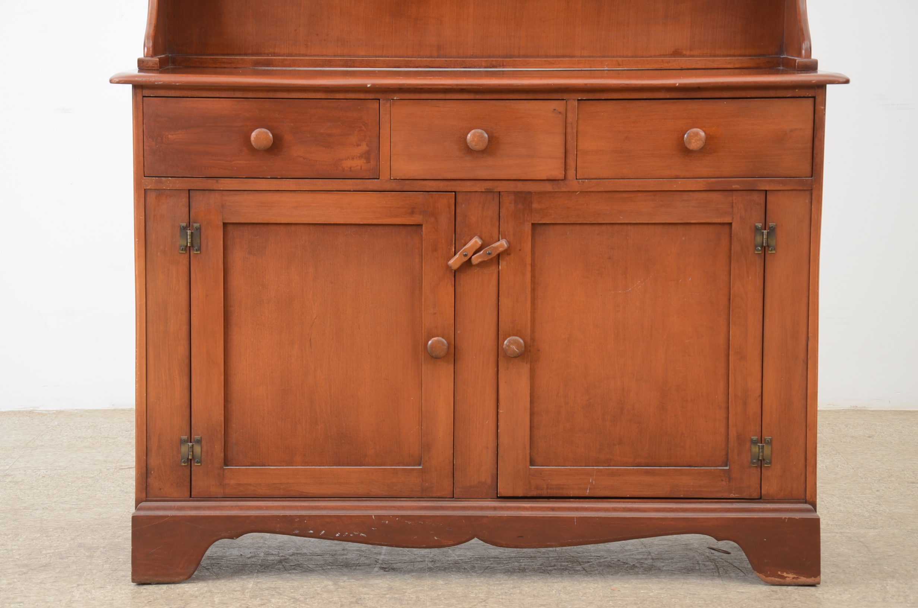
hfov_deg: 19.5
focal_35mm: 105
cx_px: 459
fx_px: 2672
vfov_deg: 13.0
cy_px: 304
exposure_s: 1/125
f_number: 8
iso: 125
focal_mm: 70
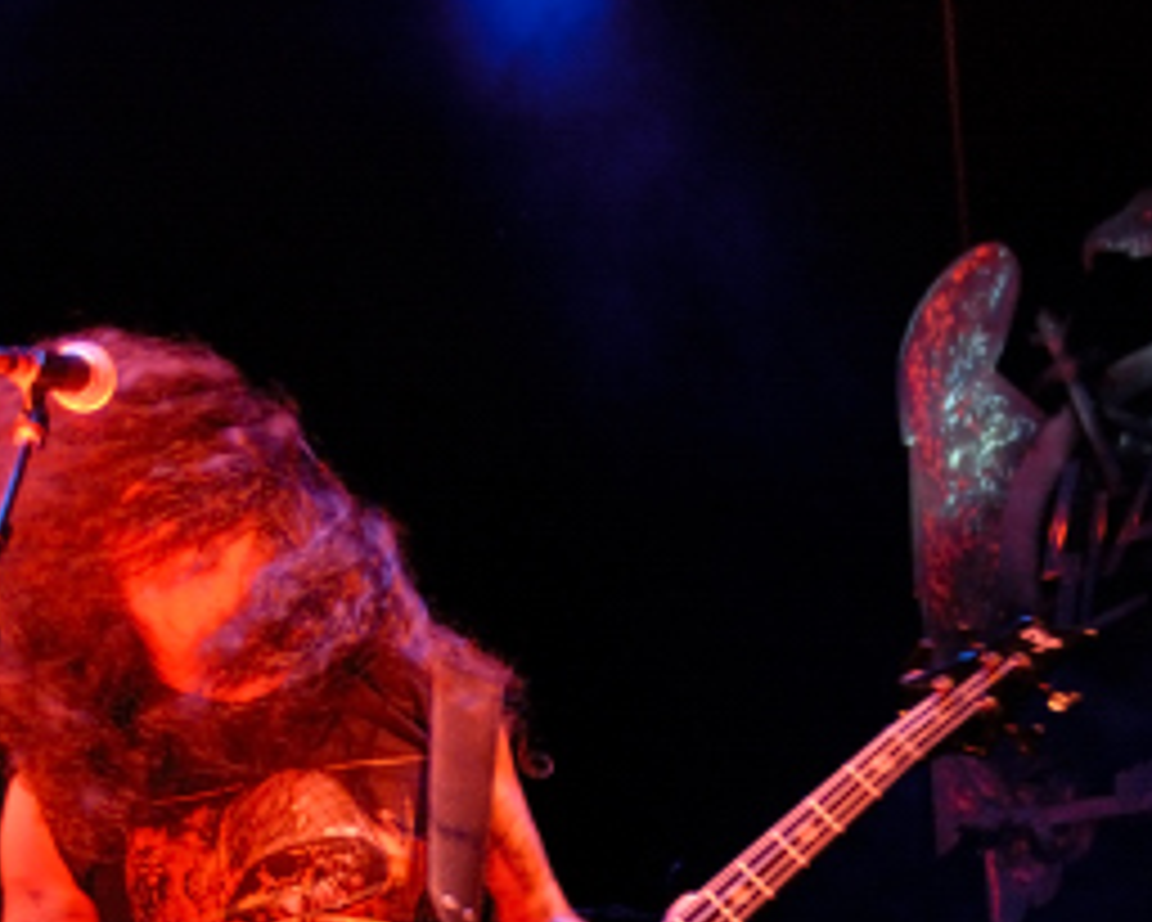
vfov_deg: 12.8
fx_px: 4059
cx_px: 677
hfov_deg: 16.1
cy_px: 958
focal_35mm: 119
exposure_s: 1/80
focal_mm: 36
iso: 1000
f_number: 4.2
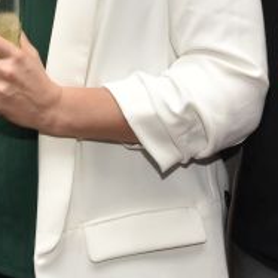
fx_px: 1272
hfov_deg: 11.9
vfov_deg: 12.1
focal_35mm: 140
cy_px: -94
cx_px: -152
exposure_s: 1/80
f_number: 3.2
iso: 1000
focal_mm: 20
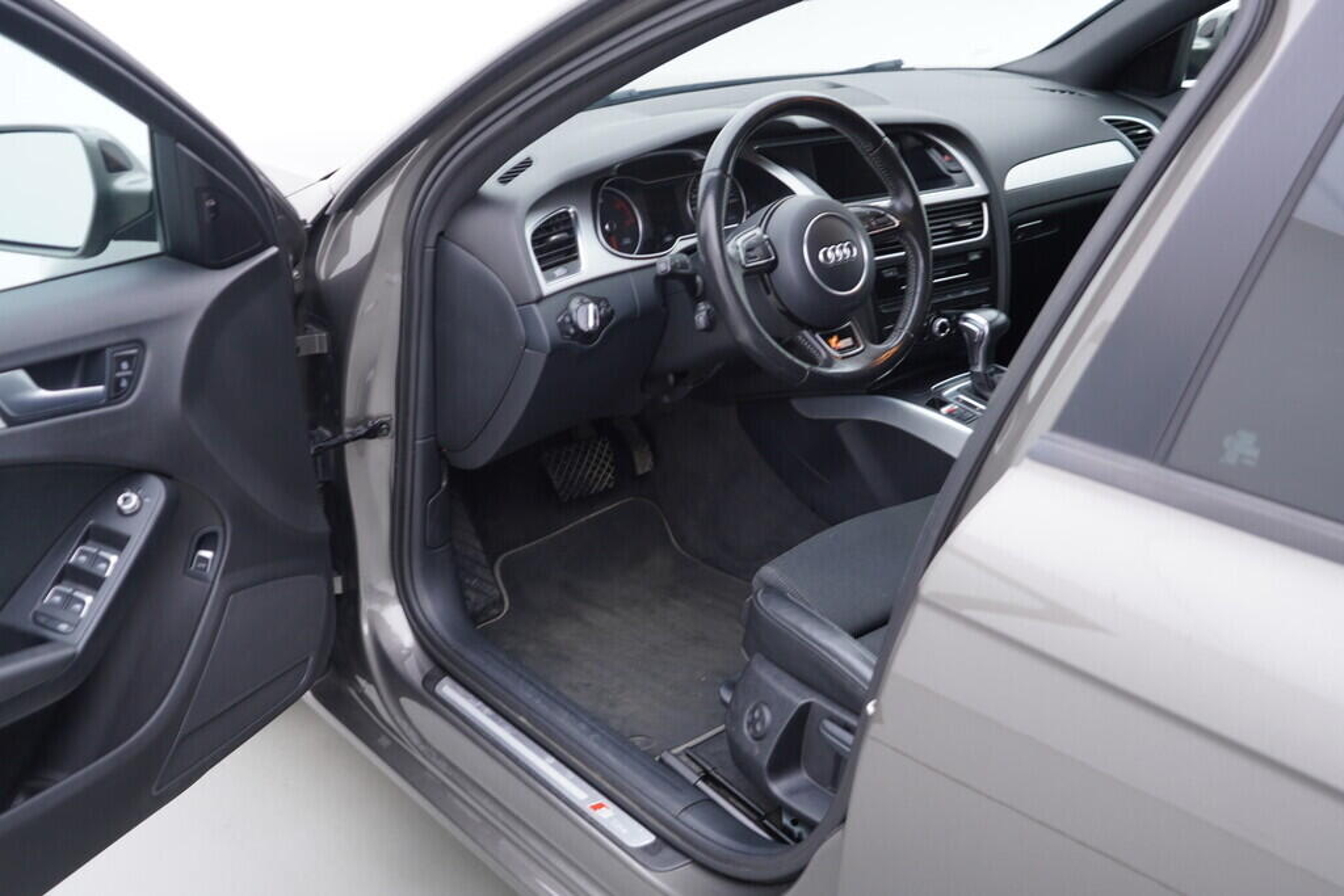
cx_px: 672
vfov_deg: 36.9
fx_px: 1344
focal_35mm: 36
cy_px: 448
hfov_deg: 53.1
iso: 160
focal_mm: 24
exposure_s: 1/40
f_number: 2.8
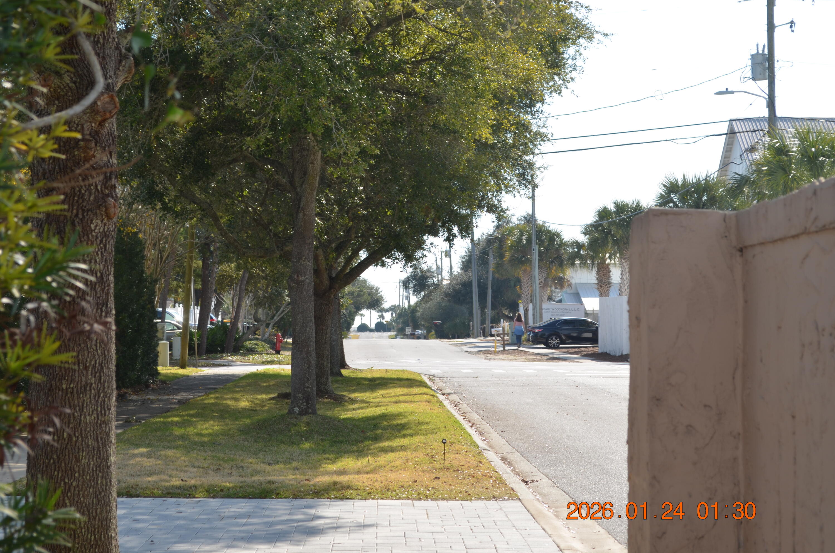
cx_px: 418
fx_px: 1910
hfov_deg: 24.7
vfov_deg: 16.5
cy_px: 276
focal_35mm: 82
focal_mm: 55
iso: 100
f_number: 9
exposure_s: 1/200
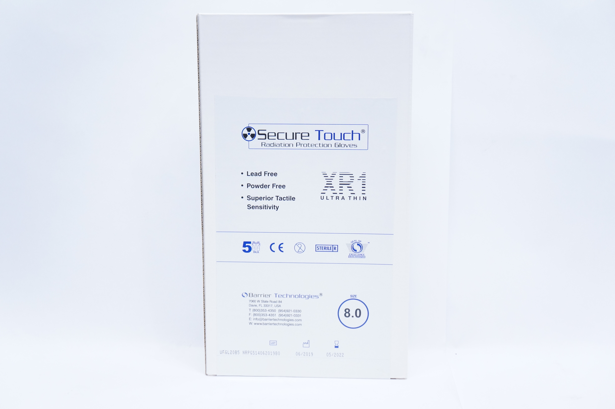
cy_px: 204
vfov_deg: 28.9
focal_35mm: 46
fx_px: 794
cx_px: 308
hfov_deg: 42.4
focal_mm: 31
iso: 1600
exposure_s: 1/160
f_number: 4
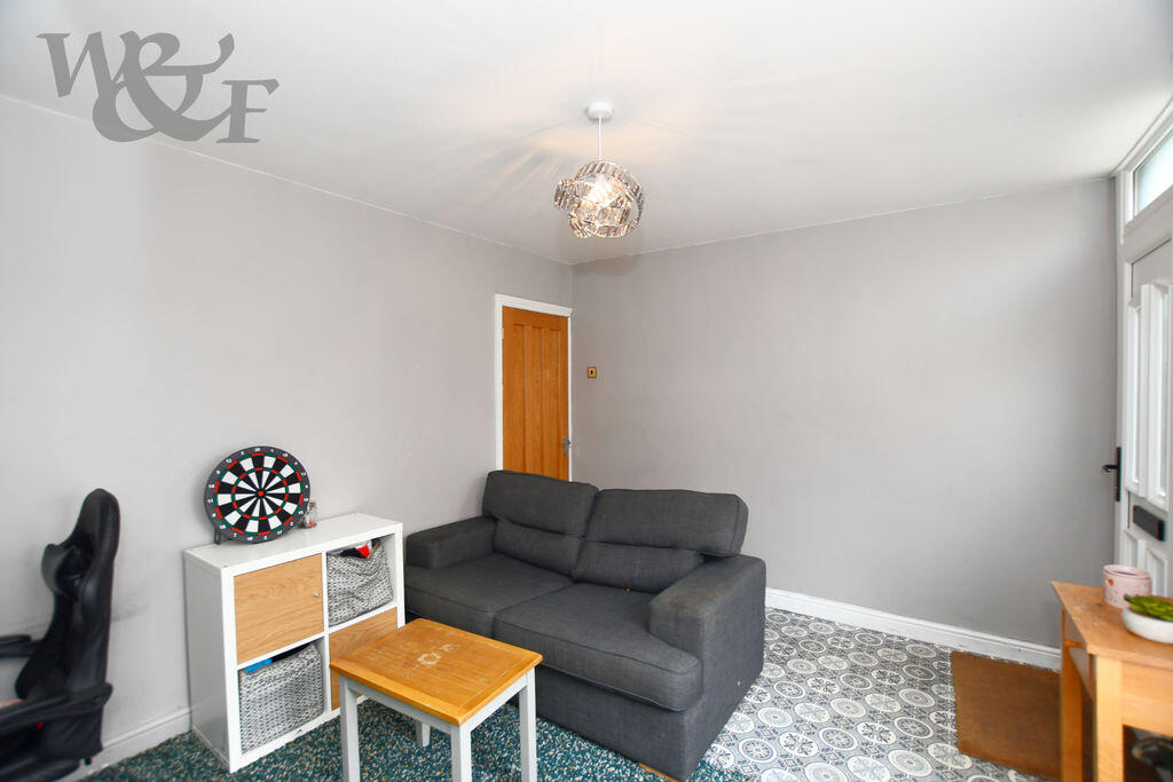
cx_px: 586
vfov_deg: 77.3
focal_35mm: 15
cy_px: 391
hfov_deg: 100.4
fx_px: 489
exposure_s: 1/60
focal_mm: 10
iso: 500
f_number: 4
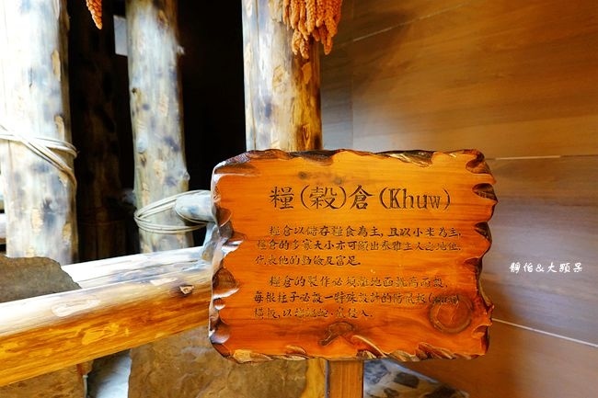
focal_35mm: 24
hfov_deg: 73.8
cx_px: 299
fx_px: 399
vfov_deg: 53.1
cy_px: 199
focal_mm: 9
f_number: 2.8
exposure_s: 1/15
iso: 800
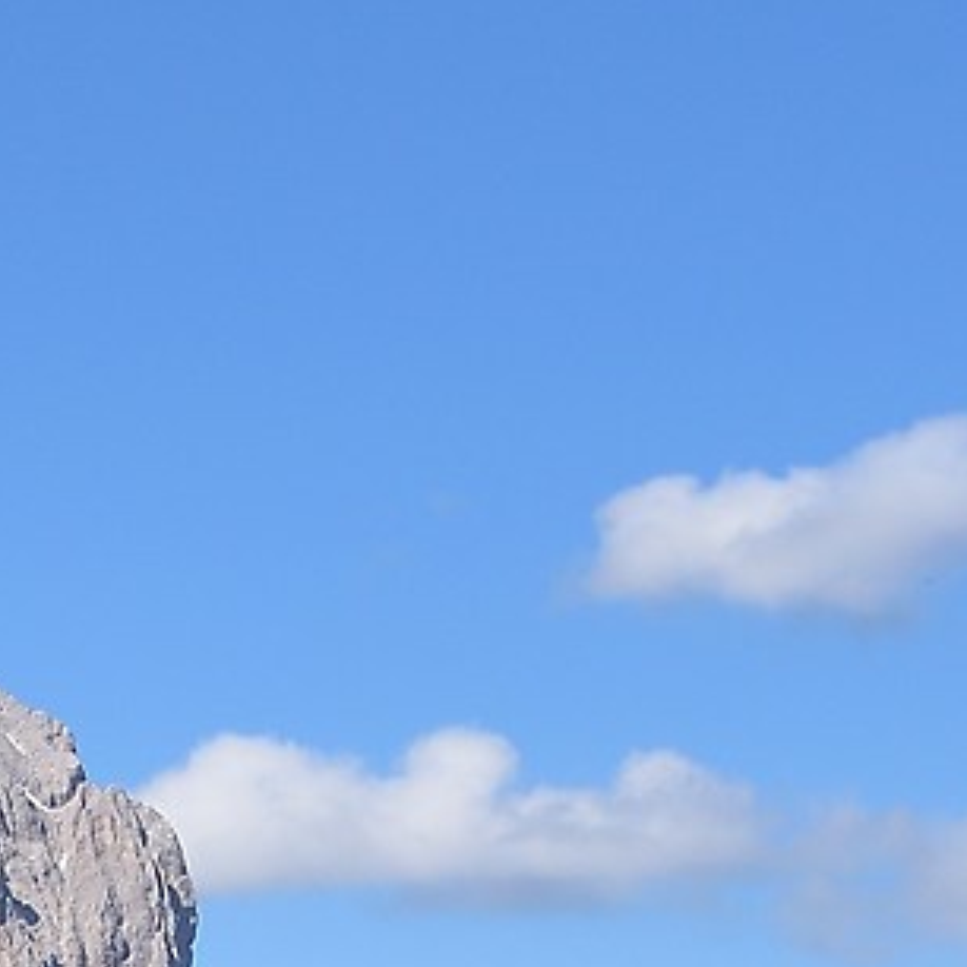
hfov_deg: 8.1
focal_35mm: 200
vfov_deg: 8.5
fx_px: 6321
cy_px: 1477
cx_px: -1381
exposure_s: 1/400
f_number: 8
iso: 100
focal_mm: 20
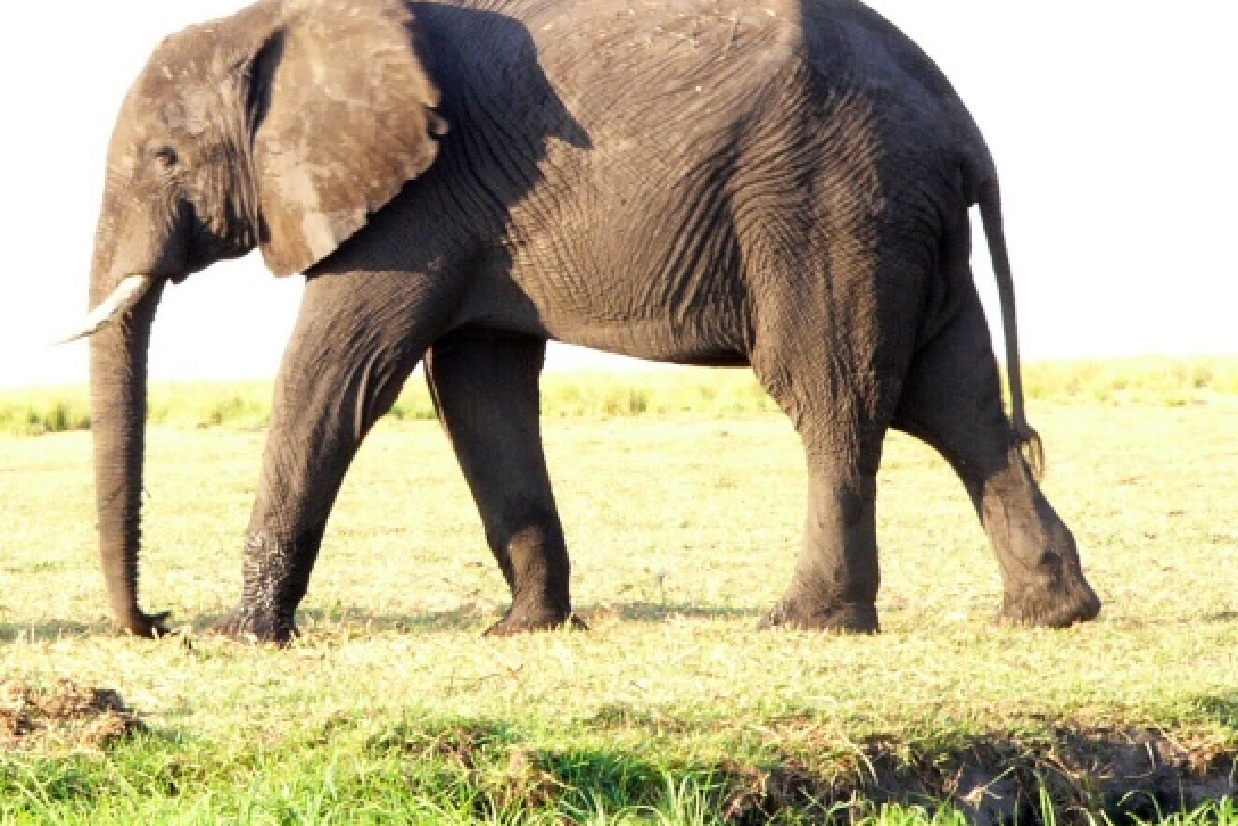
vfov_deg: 4.6
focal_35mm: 298
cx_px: 405
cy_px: 149
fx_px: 10250
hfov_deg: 6.9
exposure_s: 1/30
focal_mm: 27.2
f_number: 8
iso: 100
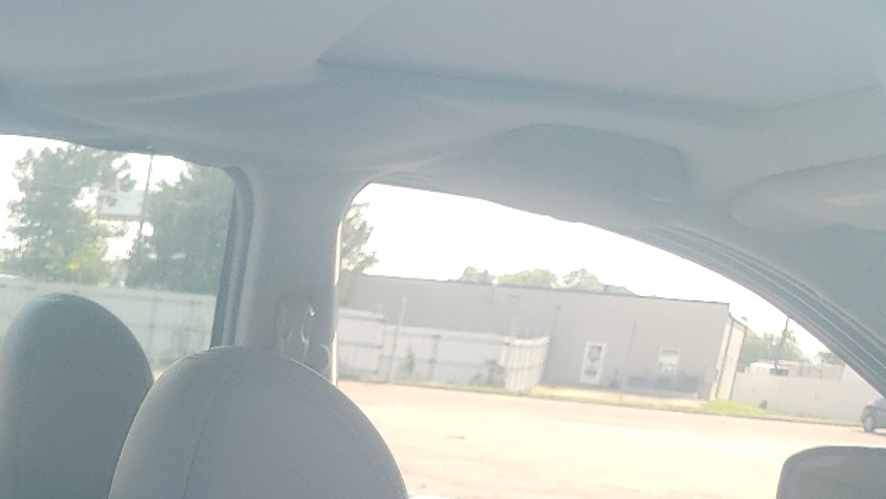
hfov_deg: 27.2
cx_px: -93
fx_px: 1668
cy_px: 810
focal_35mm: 71
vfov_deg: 15.3
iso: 50
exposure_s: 1/667
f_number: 1.5
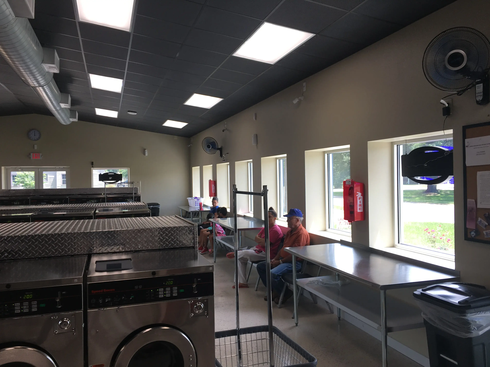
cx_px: 245
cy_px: 184
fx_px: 411
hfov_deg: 61.7
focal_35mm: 29
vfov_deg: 48.2
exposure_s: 1/123
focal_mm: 4.15
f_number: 2.2
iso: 25
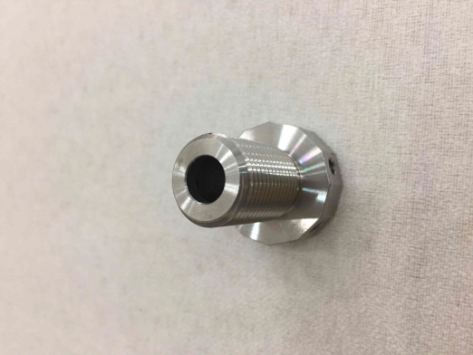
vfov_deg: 48.3
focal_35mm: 29
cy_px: 178
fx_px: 396
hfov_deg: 61.6
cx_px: 236
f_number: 2.2
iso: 125
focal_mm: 4.15
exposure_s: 1/30
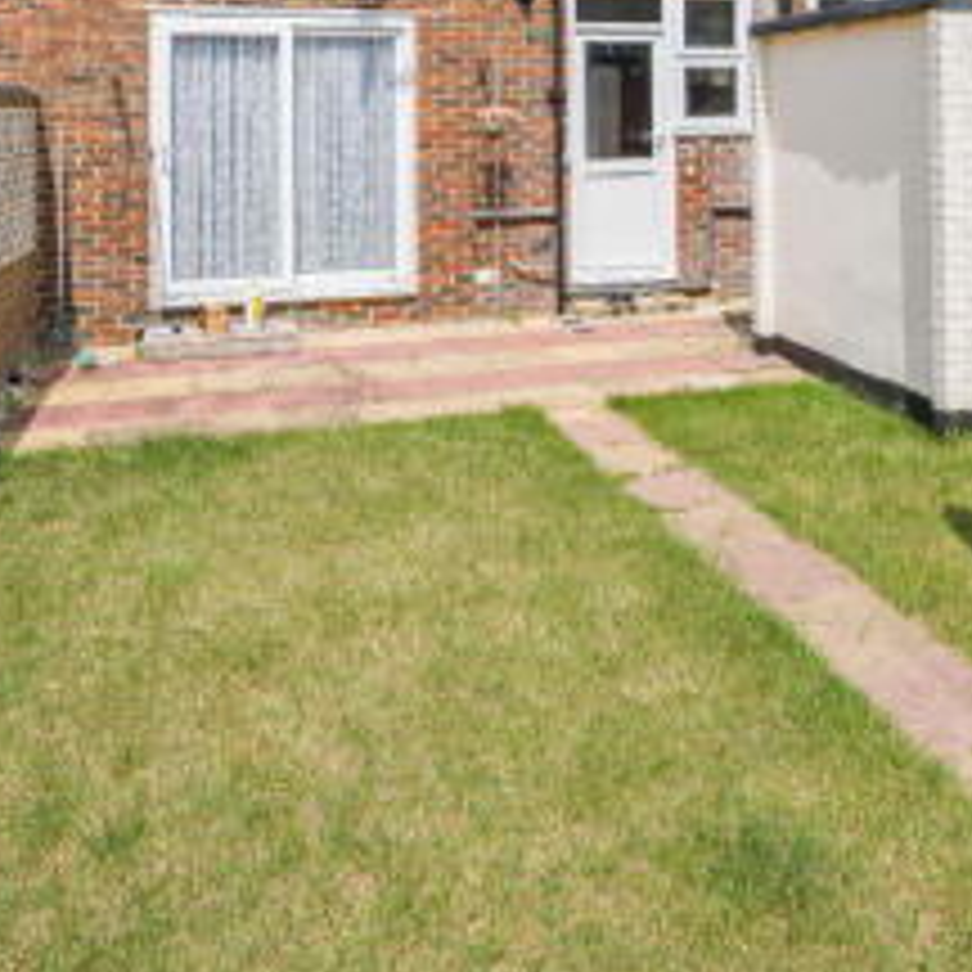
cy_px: 128
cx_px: 610
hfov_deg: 52.0
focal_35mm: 31
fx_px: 985
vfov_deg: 48.0
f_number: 9
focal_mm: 12
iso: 320
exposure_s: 1/800
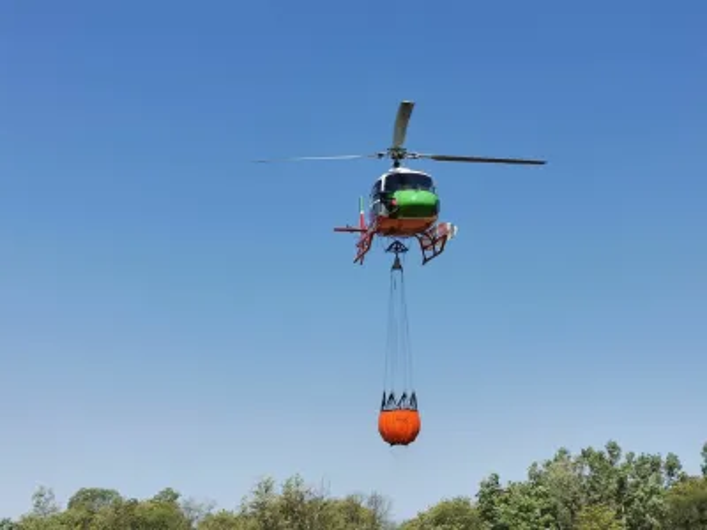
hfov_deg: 33.2
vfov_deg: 25.2
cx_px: 354
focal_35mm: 58
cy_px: 265
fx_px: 1185
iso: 50
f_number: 1.8
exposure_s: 1/4831
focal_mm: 5.58
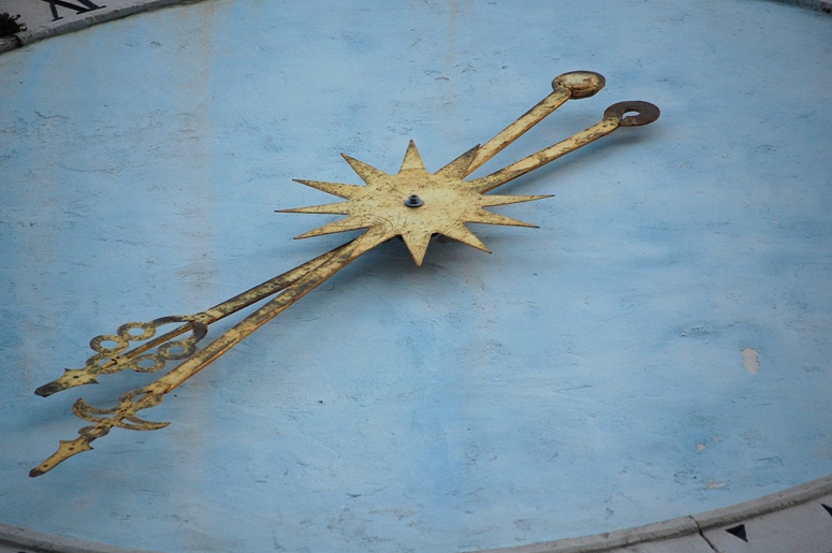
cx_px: 408
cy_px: 268
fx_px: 5183
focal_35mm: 225
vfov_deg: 6.1
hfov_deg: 9.2
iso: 720
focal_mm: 145
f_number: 5.3
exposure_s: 1/500
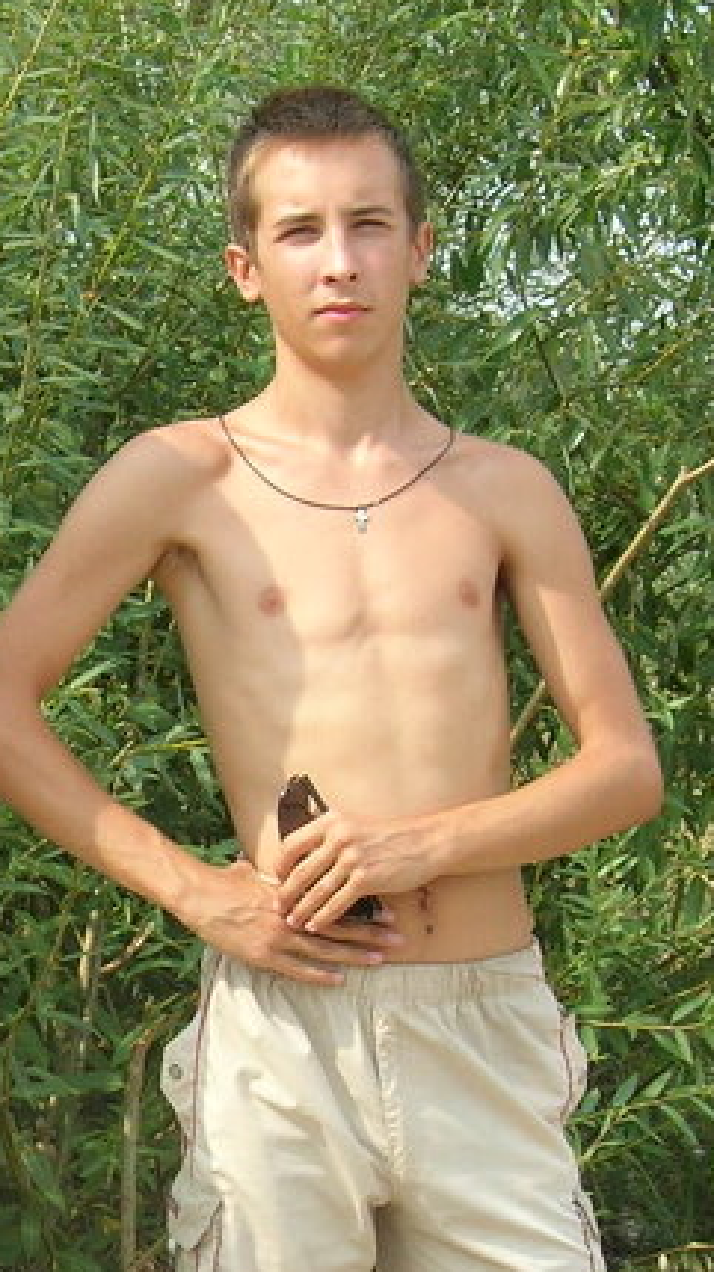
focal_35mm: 103
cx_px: -113
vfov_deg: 20.5
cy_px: 1030
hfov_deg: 11.5
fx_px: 3470
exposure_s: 1/352
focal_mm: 7.8
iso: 64
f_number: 4.8
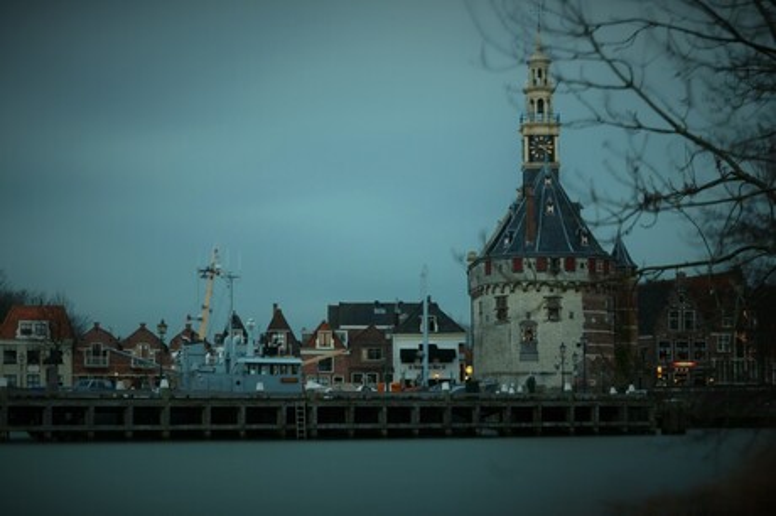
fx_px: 1454
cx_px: 388
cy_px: 258
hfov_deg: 29.9
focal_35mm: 68
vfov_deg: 20.1
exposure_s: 30
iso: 100
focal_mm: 45
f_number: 11
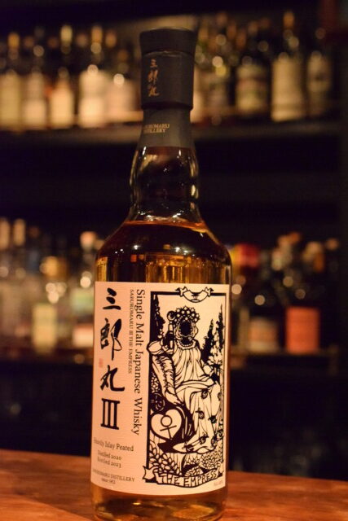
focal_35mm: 60
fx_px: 869
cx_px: 174
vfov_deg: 33.4
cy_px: 260
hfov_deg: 22.6
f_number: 8
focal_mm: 40
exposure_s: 1/25
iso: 12800
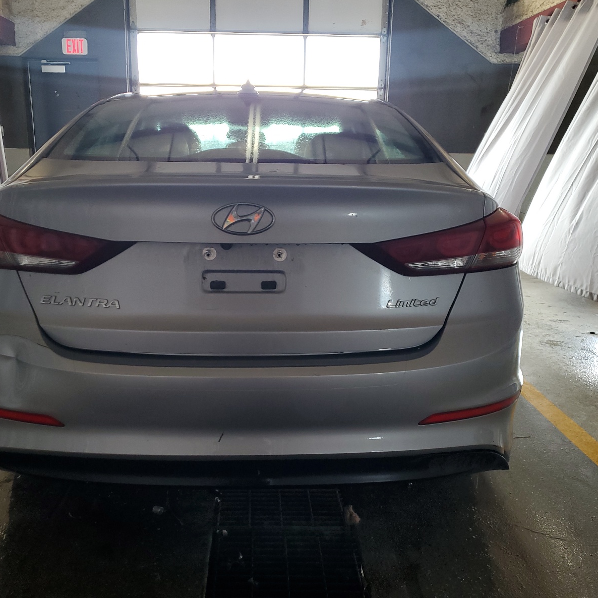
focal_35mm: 31
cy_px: 296
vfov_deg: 52.5
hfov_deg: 52.4
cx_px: 264
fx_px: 606
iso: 67
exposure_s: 1/60.2
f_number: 1.5
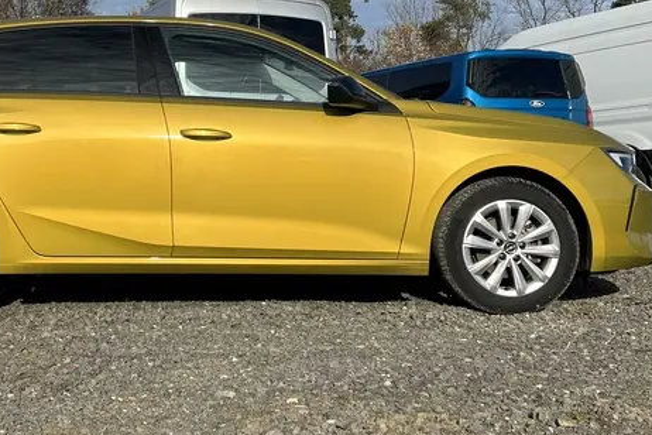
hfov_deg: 33.6
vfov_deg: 22.8
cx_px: 206
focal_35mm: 59
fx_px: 1068
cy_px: 124
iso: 50
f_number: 1.5
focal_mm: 5.7
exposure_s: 1/5319
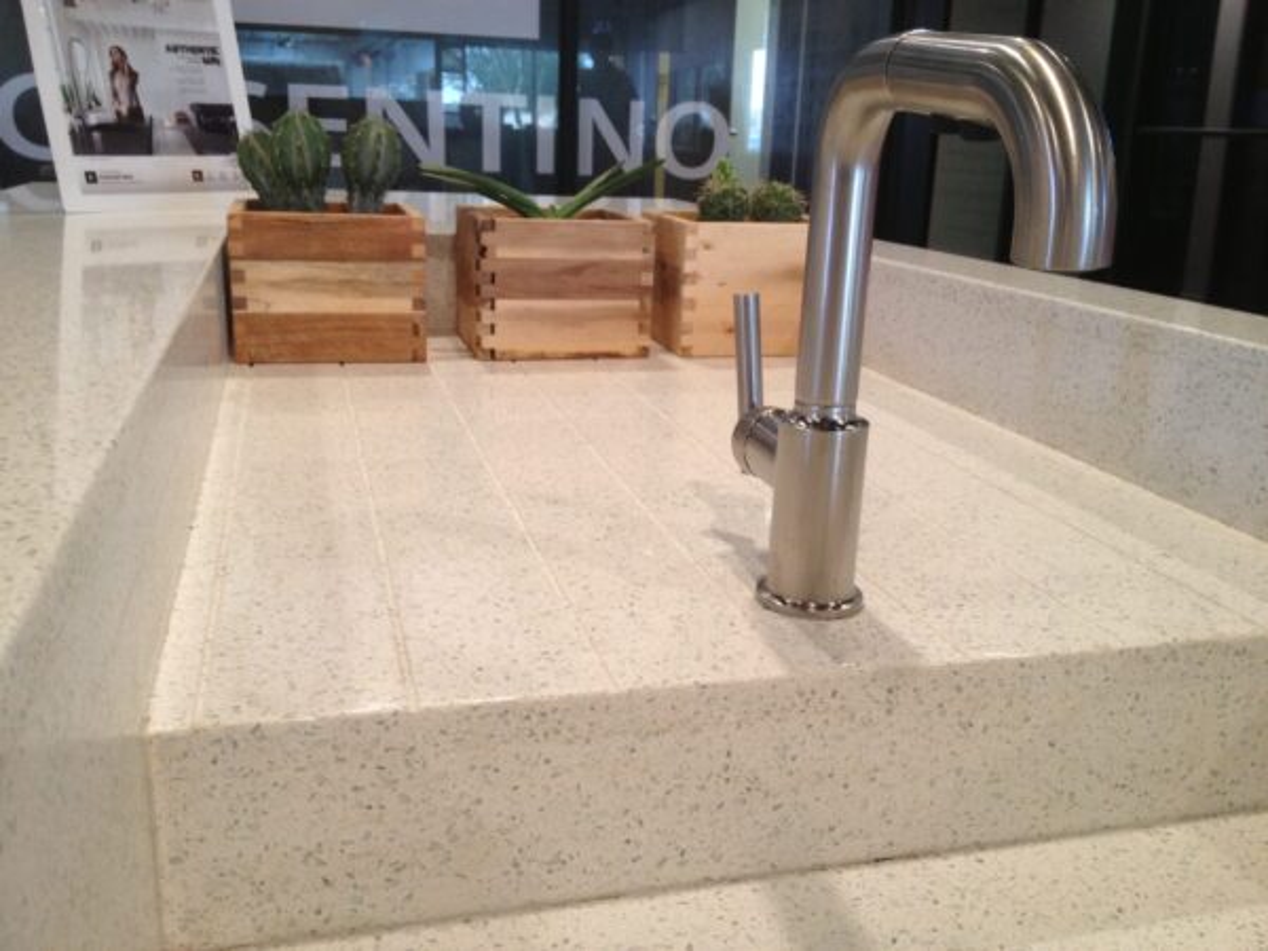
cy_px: 476
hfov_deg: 52.6
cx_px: 634
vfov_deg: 40.7
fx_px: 1282
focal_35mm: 35
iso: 160
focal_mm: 4.28
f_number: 2.4
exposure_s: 1/20
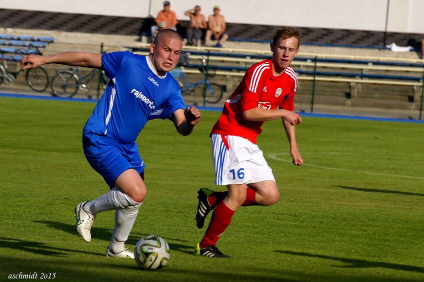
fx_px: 3532
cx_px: 212
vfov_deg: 4.6
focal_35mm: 300
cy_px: 141
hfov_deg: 6.9
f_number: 8
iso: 200
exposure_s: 1/1250
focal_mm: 200
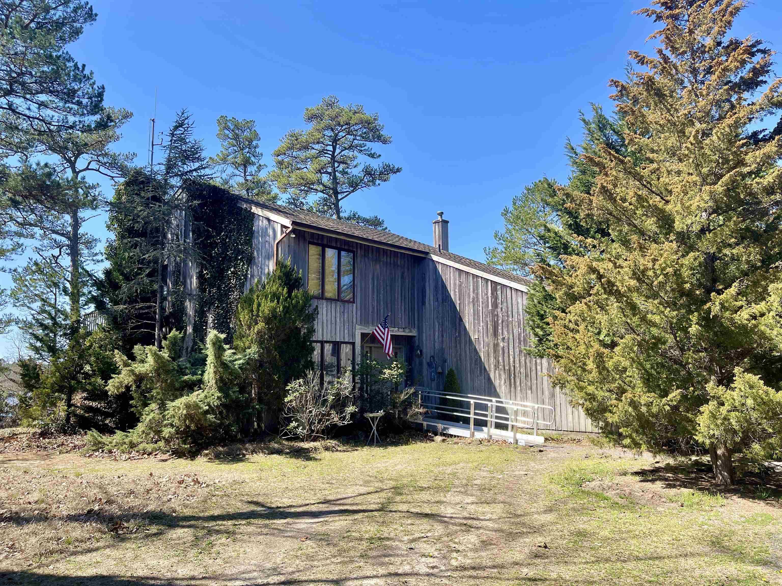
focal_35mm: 26
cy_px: 293
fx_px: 587
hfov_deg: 67.3
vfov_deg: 53.1
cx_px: 391
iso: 32
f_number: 1.6
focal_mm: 5.1
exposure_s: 1/1513
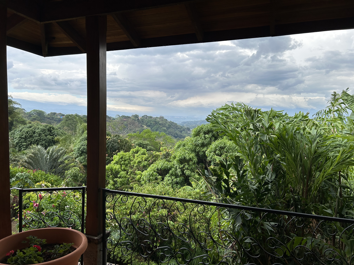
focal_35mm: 26
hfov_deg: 67.3
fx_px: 266
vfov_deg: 53.1
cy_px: 132
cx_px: 177
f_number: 1.5
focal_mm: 5.7
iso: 50
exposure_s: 1/1751
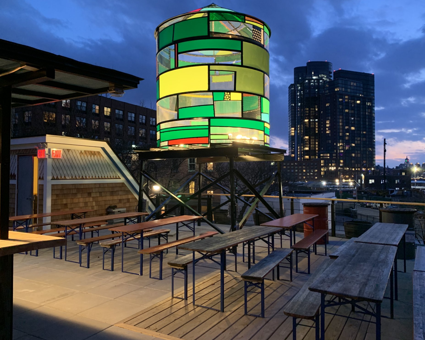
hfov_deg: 62.2
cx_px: 209
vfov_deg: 51.5
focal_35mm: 28
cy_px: 168
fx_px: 352
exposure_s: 1/30
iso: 640
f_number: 1.8
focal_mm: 4.25
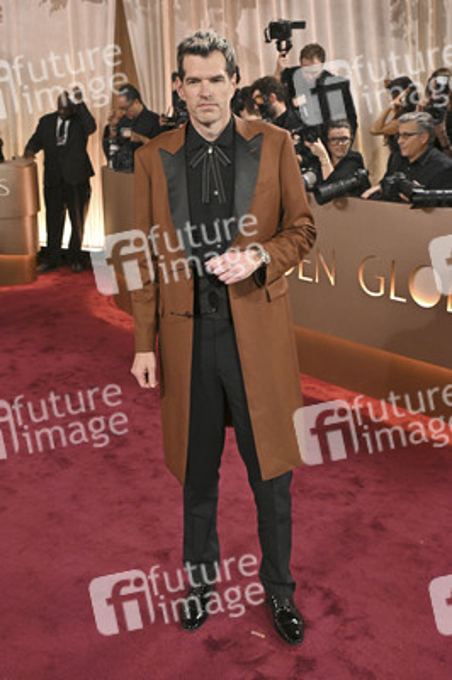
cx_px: 226
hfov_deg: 35.0
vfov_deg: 50.7
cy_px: 340
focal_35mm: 38
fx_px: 717
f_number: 5.6
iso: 2500
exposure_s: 1/320
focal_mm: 38
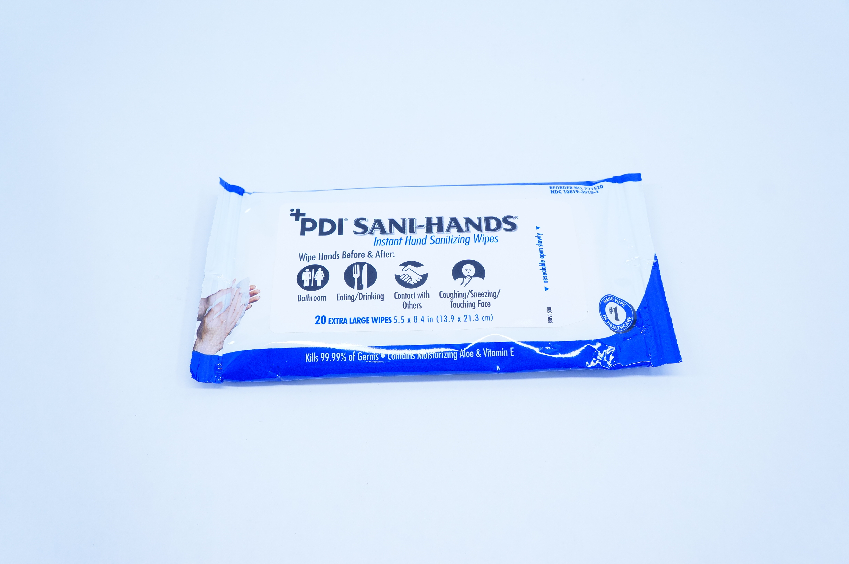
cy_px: 282
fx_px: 742
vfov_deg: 41.6
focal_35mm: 32
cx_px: 424
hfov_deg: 59.5
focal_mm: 21
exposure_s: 1/125
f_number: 6.3
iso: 800
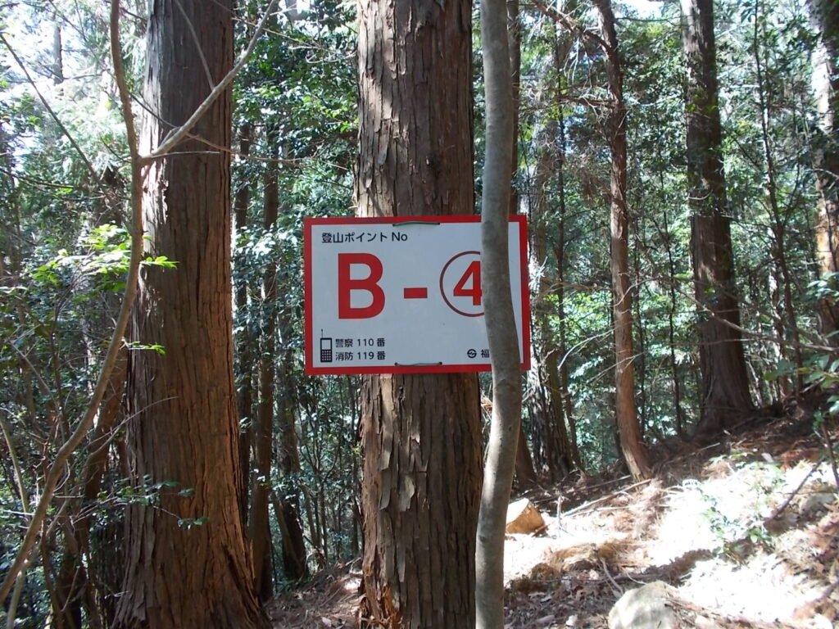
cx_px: 420
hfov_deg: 67.3
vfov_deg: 53.1
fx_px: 630
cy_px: 314
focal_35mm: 26
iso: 80
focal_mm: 4.6
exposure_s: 1/30
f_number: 3.2
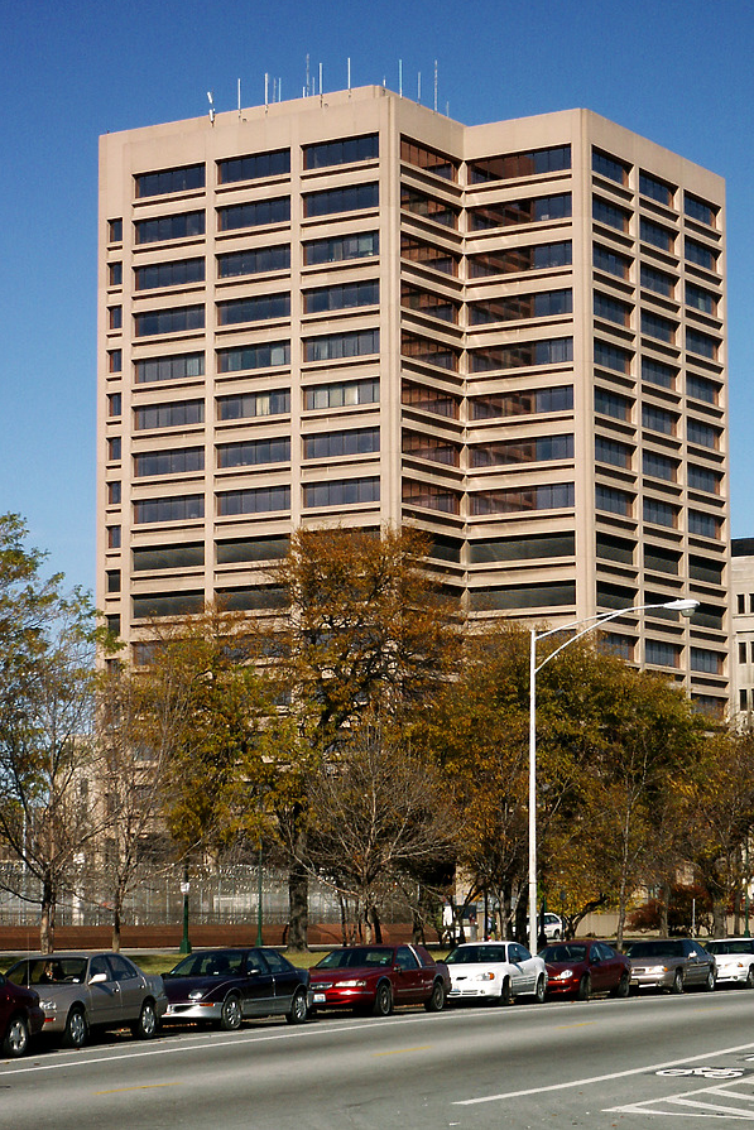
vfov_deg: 22.4
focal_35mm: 91
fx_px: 2858
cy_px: 563
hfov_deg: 15.0
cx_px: 412
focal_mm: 17.32
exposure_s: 1/250
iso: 64
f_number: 8
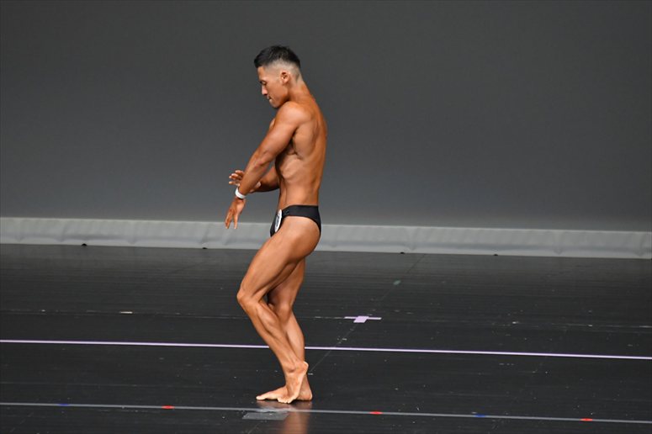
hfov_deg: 4.6
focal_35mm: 450
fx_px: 8146
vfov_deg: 3.1
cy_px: 217
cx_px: 326
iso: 4000
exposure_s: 1/400
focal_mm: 300
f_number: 5.6
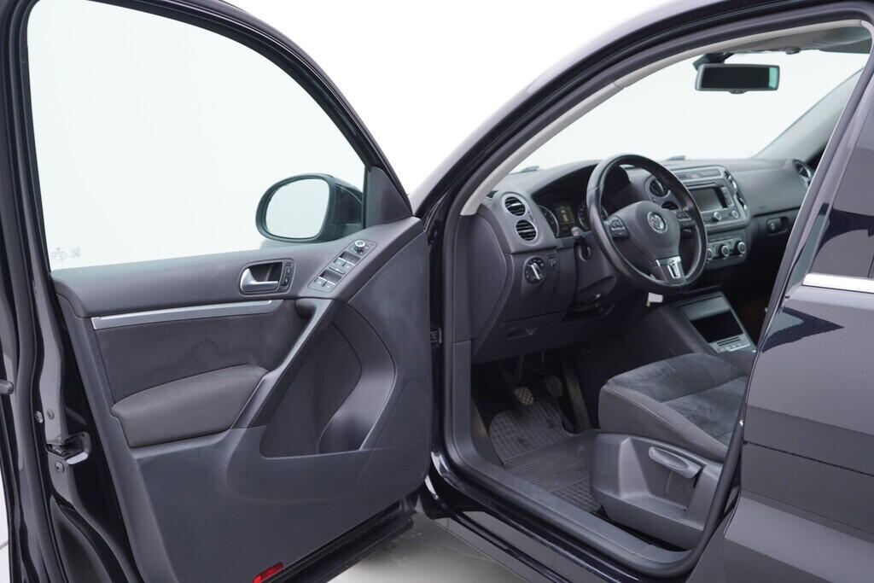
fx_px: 874
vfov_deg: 36.9
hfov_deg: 53.1
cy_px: 292
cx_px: 437
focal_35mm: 36
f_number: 3.2
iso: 125
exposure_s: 1/50
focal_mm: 24
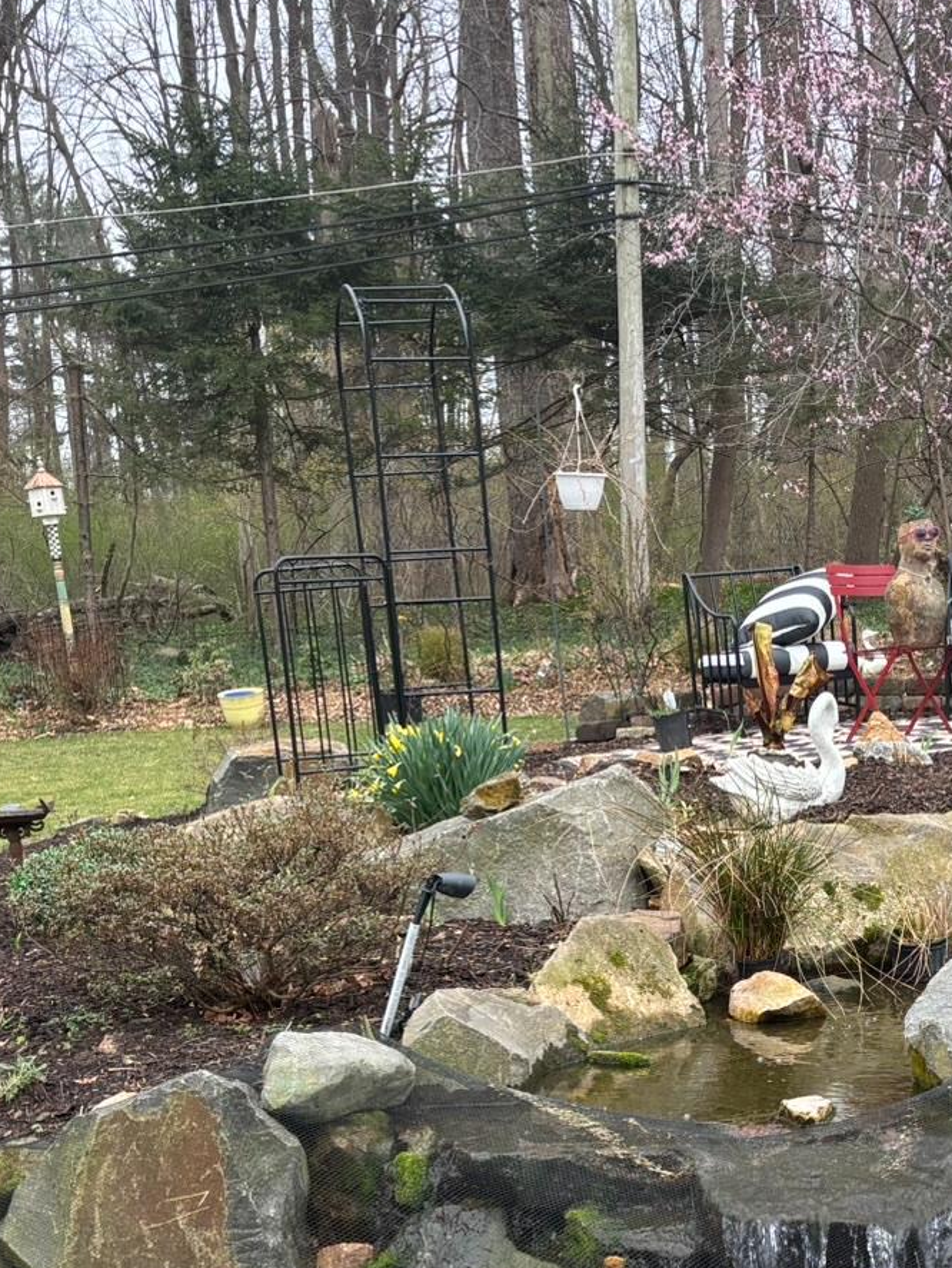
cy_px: 984
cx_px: 810
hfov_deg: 23.9
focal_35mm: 60
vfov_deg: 31.5
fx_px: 2199
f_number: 1.6
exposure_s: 1/121
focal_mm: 5.96
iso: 32
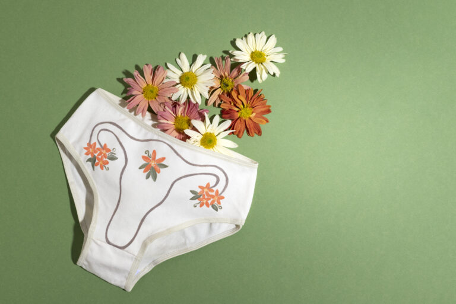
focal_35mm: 50
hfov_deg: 39.6
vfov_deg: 27.0
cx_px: 228
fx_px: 634
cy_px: 152
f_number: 11
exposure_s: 1/125
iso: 100
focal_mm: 50
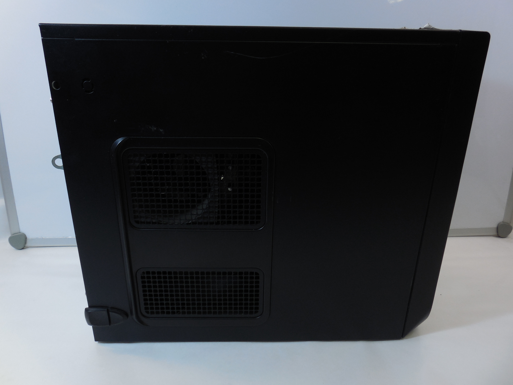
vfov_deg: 53.1
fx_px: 385
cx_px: 256
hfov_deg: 67.3
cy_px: 192
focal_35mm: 26
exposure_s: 1/60
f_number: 3.5
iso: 125
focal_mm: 4.6
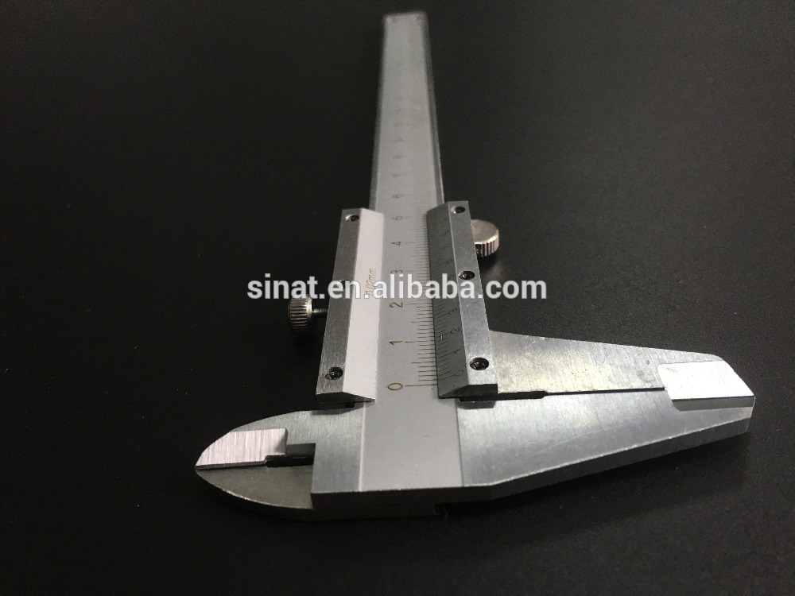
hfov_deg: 61.7
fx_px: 666
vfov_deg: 48.2
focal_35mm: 29
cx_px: 398
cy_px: 298
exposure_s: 1/33
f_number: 2.2
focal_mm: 4.15
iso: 50
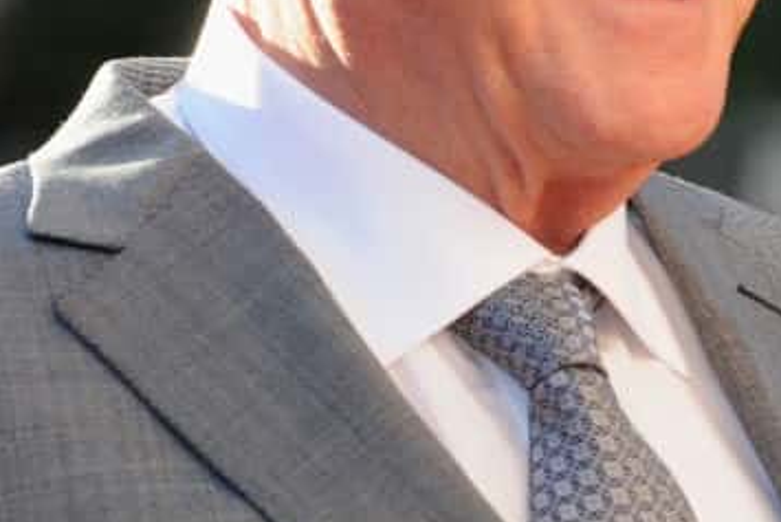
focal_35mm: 533
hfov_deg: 3.9
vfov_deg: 2.6
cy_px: 28
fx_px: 11567
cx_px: 931
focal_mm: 185
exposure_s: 1/250
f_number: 8
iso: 800
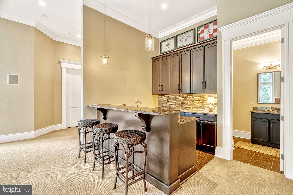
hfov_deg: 96.7
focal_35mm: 16
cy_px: 98
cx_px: 146
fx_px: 130
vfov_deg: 73.7
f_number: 7.1
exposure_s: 1/6
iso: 1250
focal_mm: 16
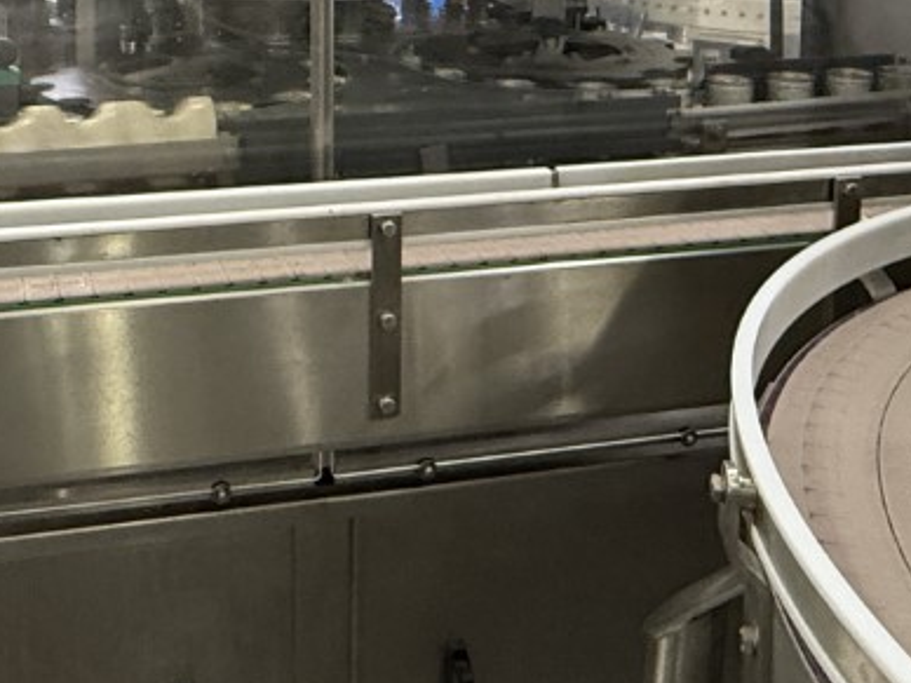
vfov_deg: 25.7
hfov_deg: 36.4
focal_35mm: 52
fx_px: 1369
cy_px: -87
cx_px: 286
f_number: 2.2
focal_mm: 2.22
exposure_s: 1/50
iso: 320
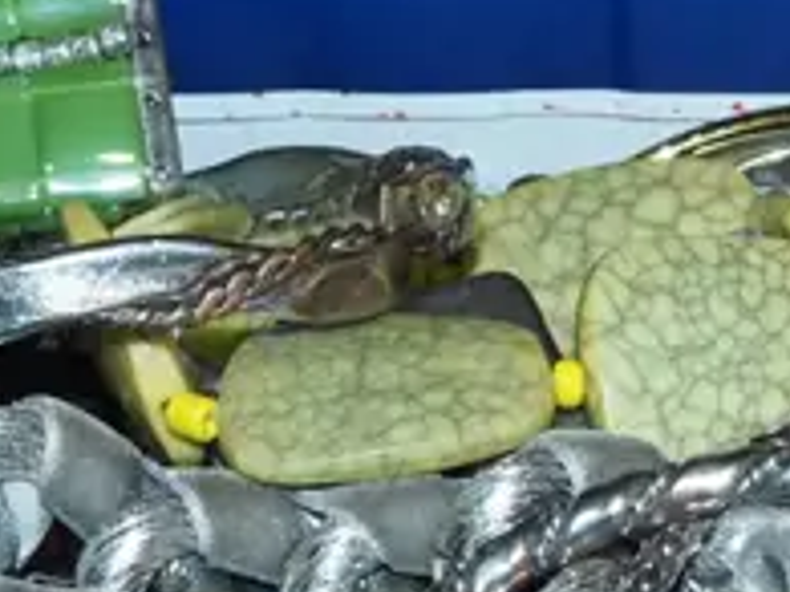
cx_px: 993
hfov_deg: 8.5
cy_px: 685
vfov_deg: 6.4
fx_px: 5269
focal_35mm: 231
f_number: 5.6
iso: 2500
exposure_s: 1/160
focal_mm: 22
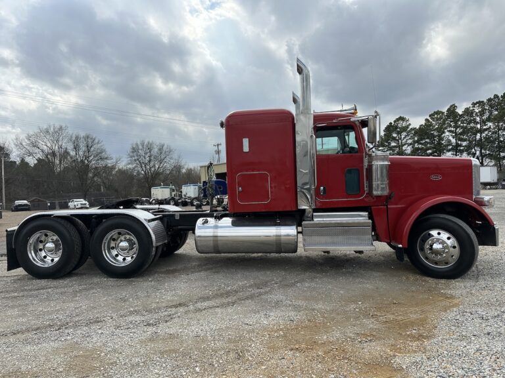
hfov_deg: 71.6
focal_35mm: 24
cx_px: 252
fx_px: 350
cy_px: 189
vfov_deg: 56.8
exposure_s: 1/5848
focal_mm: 6.86
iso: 80
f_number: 1.78
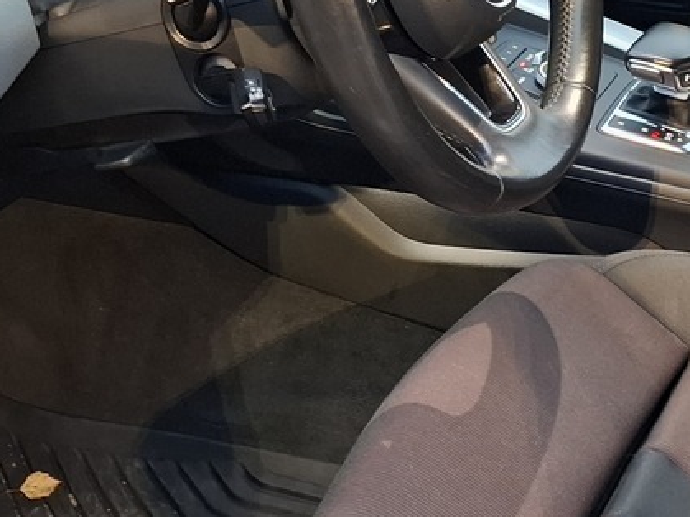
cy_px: 41
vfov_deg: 18.3
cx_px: 550
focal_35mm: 79
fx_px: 1574
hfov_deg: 24.3
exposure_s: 1/25
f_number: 1.8
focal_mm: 5.54
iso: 400
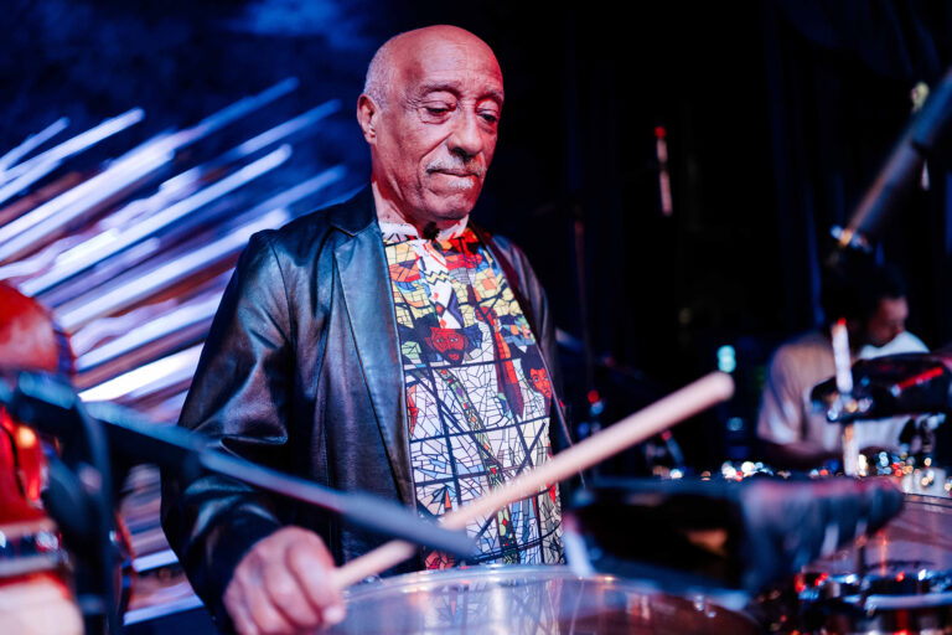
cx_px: 476
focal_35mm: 35
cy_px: 318
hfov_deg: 54.4
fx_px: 925
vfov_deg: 37.9
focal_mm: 35
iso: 1600
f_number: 1.4
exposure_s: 1/800
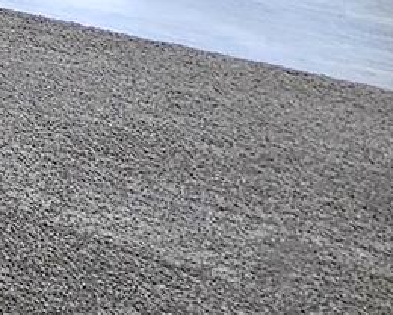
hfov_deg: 11.2
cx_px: -790
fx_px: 1210
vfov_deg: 12.0
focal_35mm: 104
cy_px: -438
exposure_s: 1/60
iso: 200
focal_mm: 2.2
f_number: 2.2
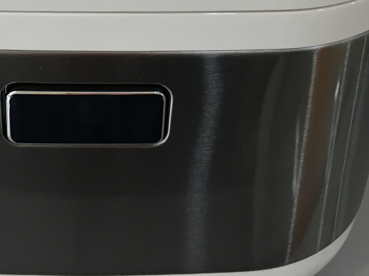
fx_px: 863
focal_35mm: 81
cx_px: 92
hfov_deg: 23.9
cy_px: -40
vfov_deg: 17.5
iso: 32
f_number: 2.2
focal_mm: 4.15
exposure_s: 1/33
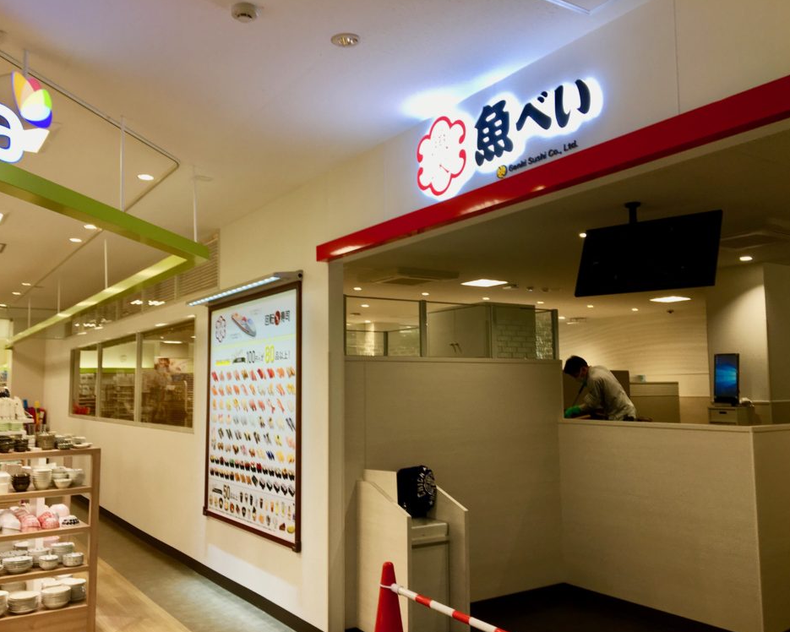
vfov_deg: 47.1
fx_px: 725
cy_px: 320
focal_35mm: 31
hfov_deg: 57.2
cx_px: 384
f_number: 2.2
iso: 25
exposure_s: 1/60
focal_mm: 4.15
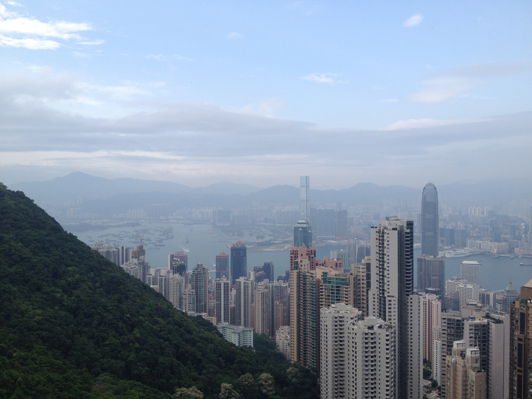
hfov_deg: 52.6
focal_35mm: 35
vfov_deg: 40.7
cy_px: 200
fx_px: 538
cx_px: 266
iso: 50
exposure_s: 1/736
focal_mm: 4.28
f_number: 2.4
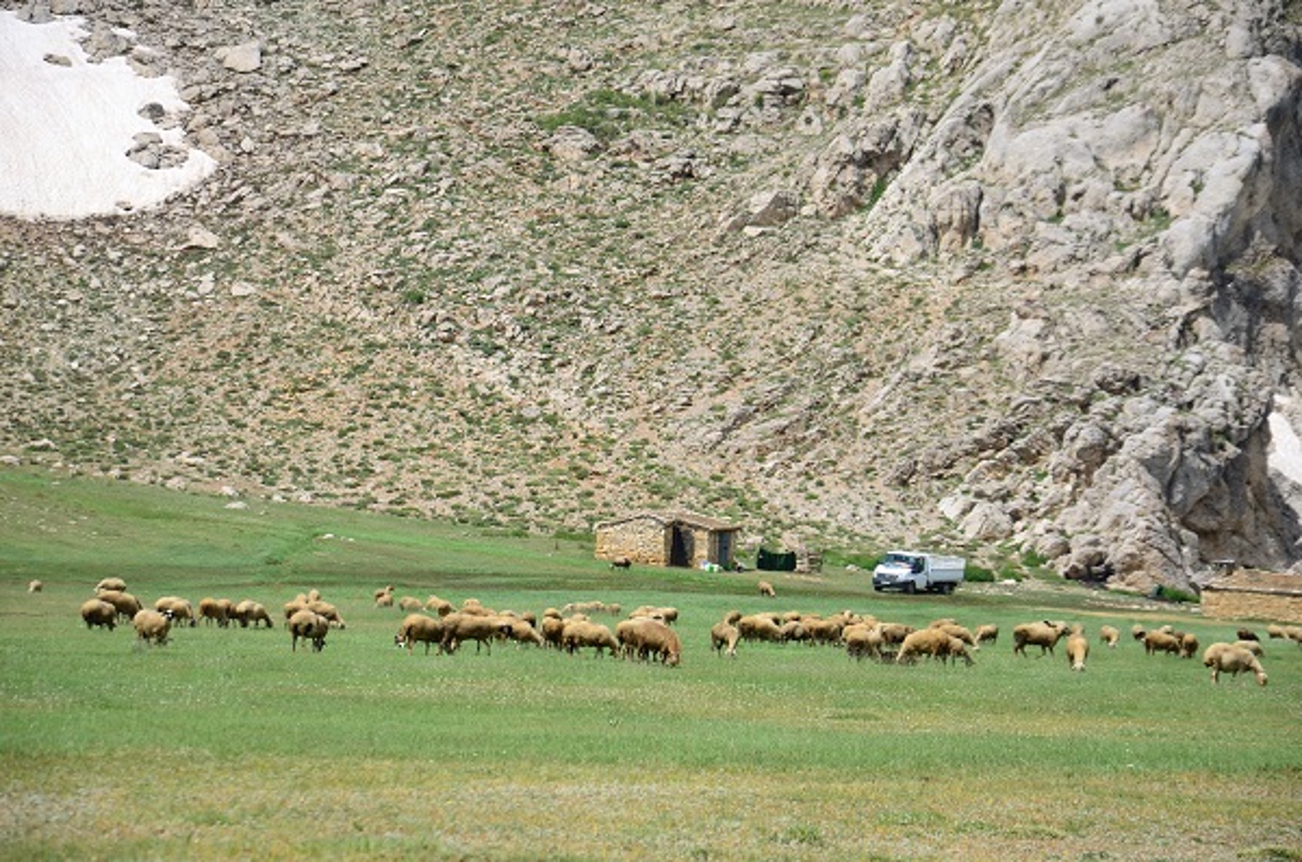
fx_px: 5683
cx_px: 651
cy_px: 431
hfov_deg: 13.1
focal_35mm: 158
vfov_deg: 8.7
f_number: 7.1
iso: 200
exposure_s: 1/800
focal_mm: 105
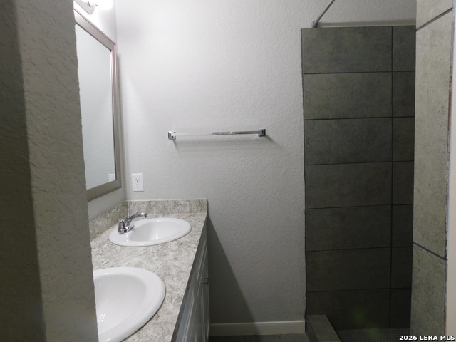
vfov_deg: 58.9
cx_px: 228
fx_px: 303
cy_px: 171
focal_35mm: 23
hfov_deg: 73.9
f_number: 3
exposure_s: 1/40
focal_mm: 4
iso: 125
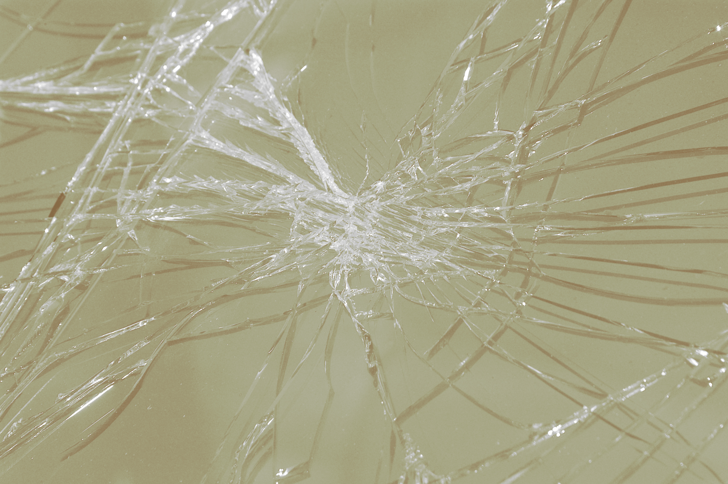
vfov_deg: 4.6
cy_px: 242
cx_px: 364
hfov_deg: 6.9
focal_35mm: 300
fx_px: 6061
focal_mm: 200
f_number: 18
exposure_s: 1/180
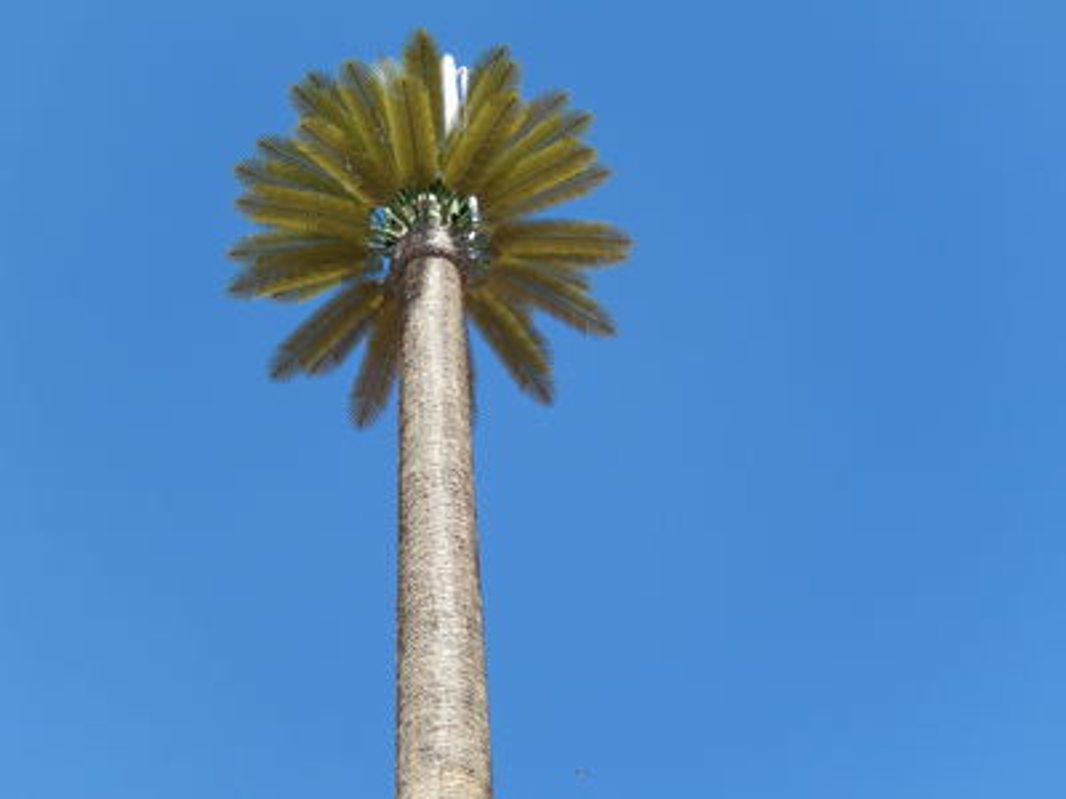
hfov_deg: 29.0
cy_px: 400
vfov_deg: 21.9
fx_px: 2063
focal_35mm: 67
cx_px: 533
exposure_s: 1/400
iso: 125
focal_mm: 12
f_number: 4.8
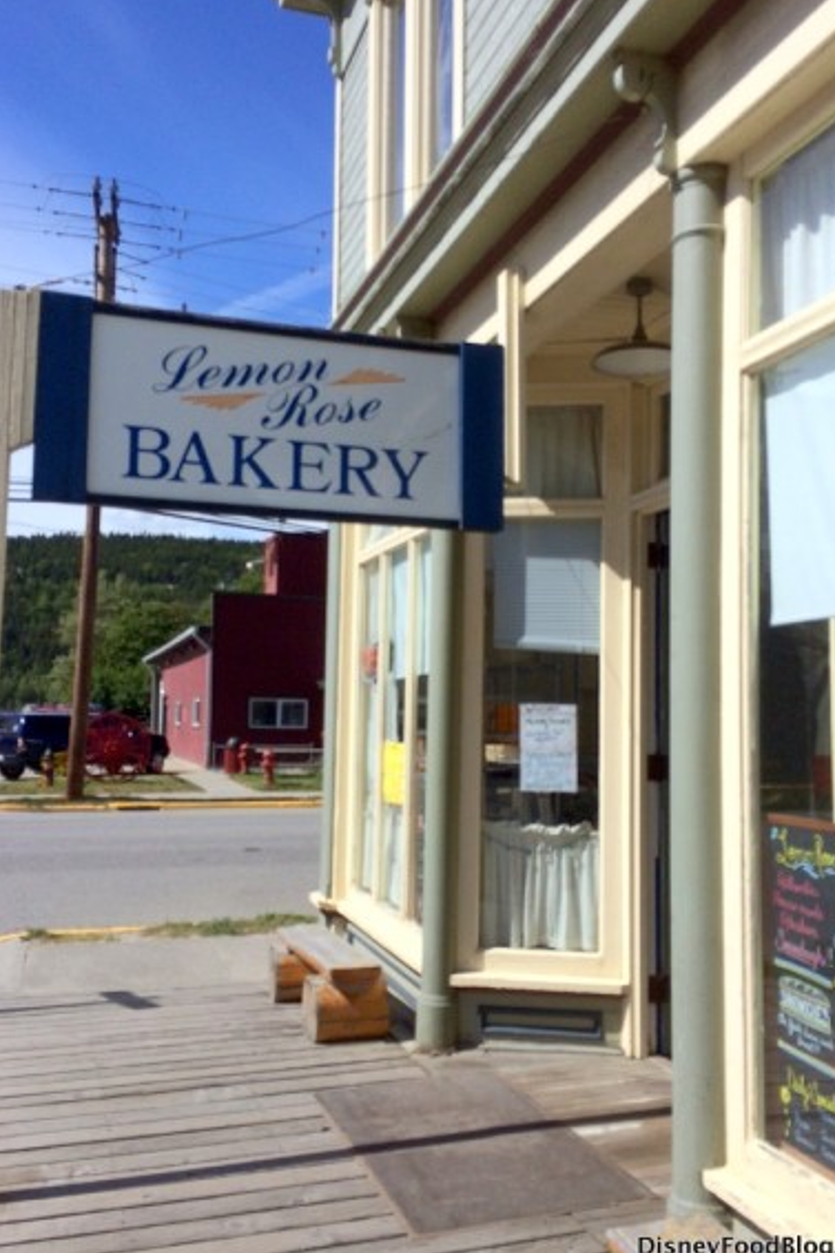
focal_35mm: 32
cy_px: 622
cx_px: 425
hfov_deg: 41.1
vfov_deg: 58.7
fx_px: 1114
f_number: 2.2
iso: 32
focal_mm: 4.15
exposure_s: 1/4115
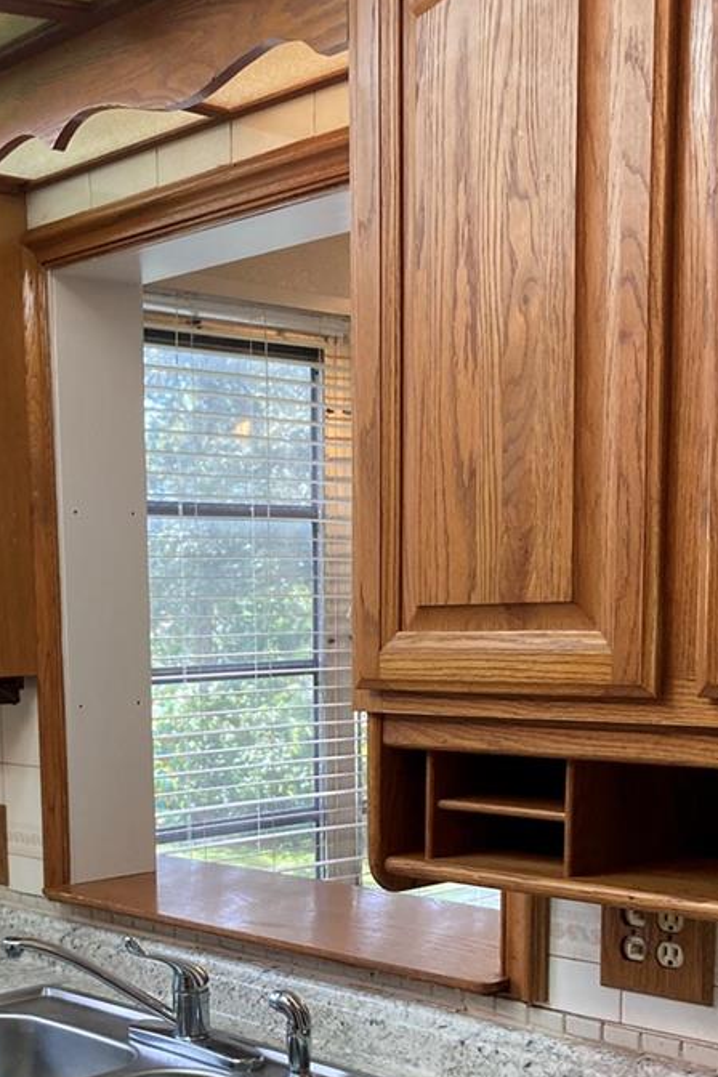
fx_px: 1556
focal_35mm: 52
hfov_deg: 25.7
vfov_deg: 36.8
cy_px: 872
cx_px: 194
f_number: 1.8
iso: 100
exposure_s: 1/60
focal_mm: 3.99
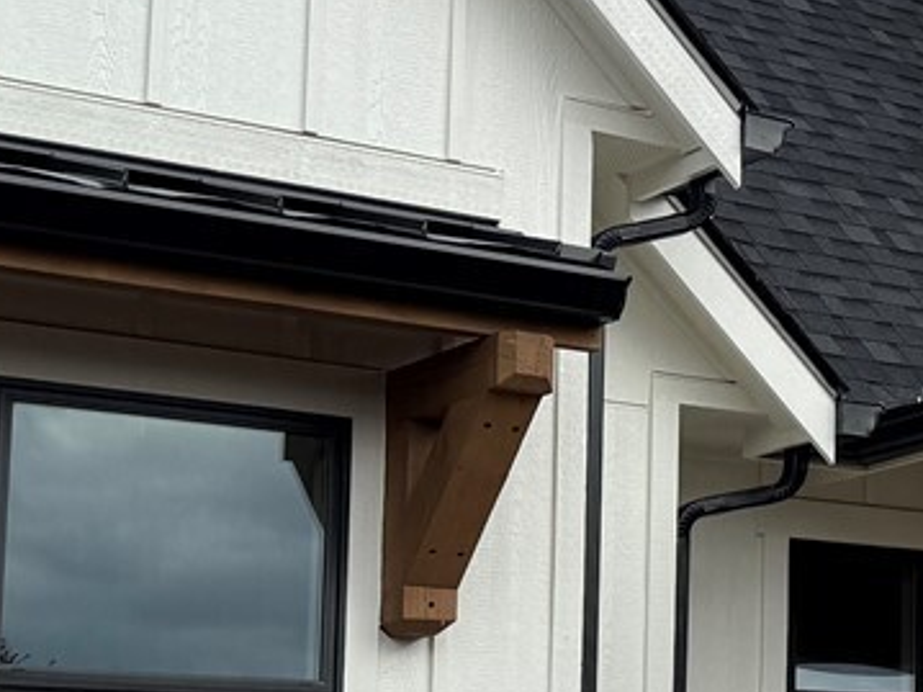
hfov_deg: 15.7
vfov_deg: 13.8
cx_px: 1651
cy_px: 481
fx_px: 2852
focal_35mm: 107
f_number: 1.78
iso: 80
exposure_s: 1/2959
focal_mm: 6.76
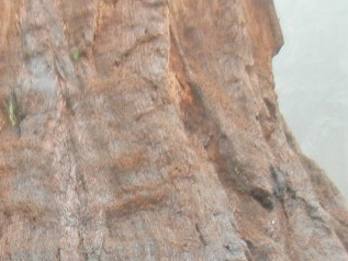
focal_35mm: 97
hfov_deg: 19.4
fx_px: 976
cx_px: -37
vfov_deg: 14.8
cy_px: 309
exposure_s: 1/34.4
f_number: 3.5
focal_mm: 5.4
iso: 400
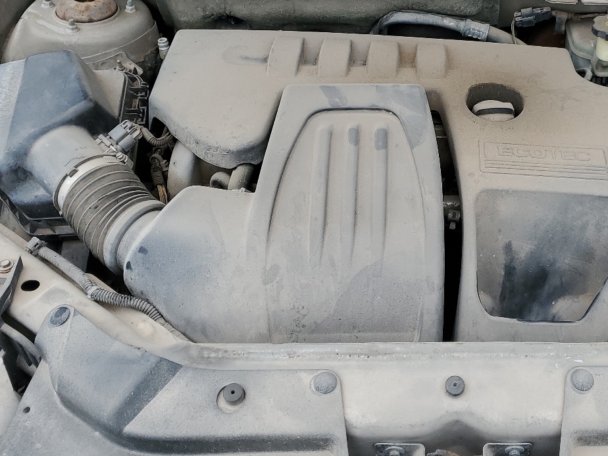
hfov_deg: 40.8
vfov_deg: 31.8
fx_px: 790
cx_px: 463
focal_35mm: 45
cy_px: 137
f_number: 1.5
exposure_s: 1/1667
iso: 50
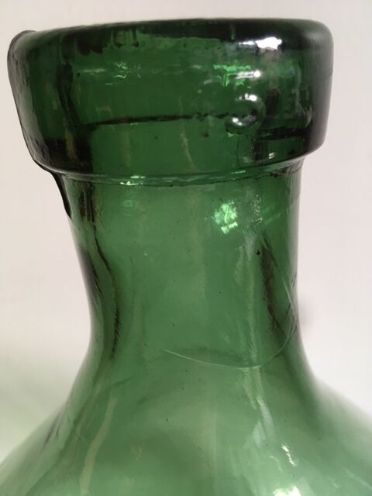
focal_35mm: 29
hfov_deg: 48.2
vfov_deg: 61.7
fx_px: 416
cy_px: 248
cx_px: 186
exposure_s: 1/33
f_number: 2.2
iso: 80
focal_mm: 4.15
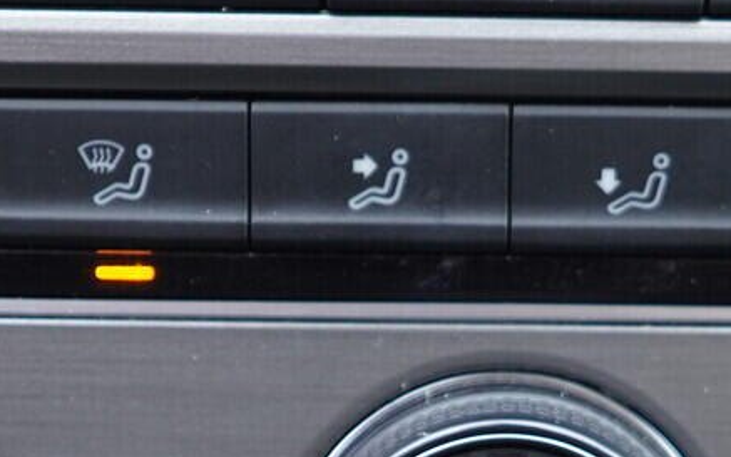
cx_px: 477
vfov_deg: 10.6
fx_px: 2410
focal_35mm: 121
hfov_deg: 17.2
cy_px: 544
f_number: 2.8
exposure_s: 1/40
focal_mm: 24
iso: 400
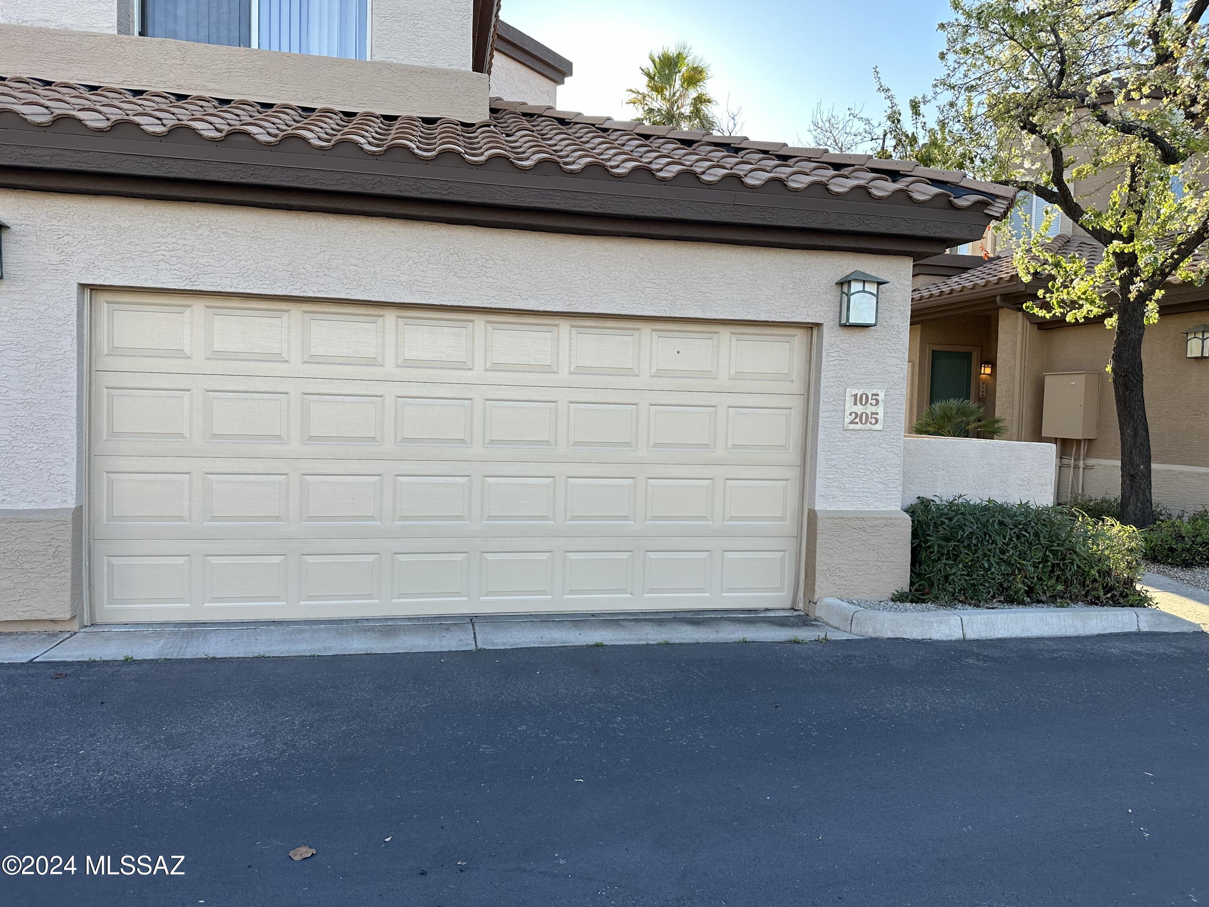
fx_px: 838
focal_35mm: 24
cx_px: 604
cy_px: 454
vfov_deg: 56.8
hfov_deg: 71.6
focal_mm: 6.86
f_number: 1.78
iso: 80
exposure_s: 1/580
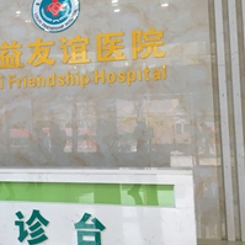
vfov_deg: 29.5
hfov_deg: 27.1
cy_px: 103
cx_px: -25
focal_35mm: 58
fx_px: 464
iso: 64
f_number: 2.2
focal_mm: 4.15
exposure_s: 1/33
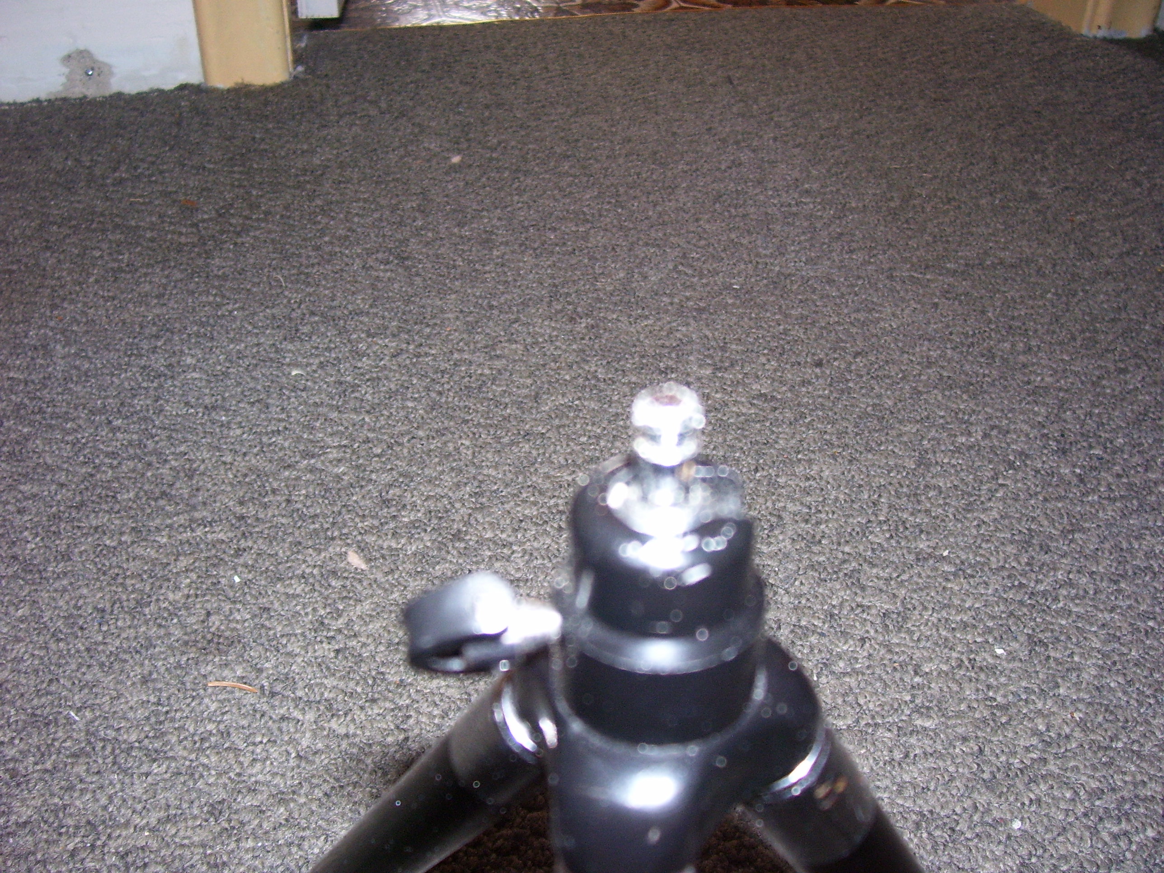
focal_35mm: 34
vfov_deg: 41.8
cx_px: 582
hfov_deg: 54.0
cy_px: 436
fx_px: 1143
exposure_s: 1/60
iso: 125
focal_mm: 5.6
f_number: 2.7
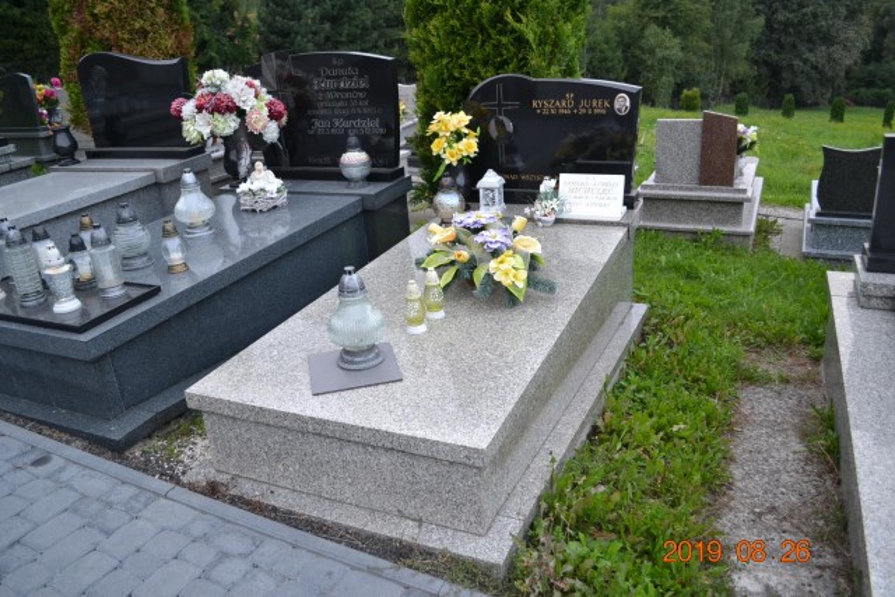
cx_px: 448
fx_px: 671
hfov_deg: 67.4
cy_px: 298
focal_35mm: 27
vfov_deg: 48.0
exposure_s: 1/60
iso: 560
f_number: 3.5
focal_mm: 18
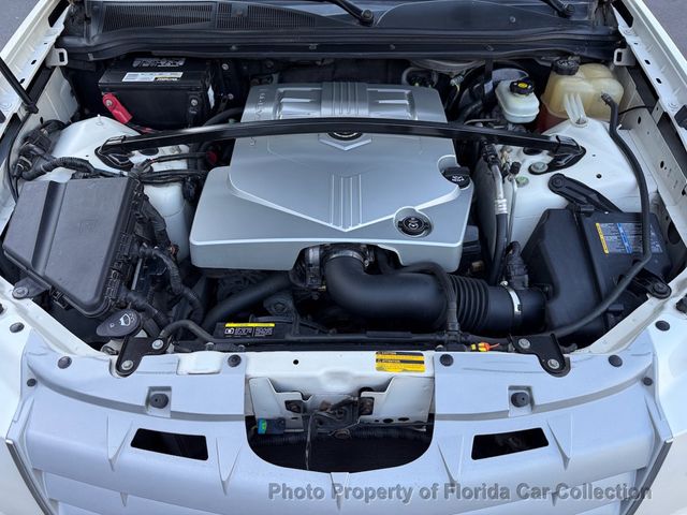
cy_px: 258
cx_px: 344
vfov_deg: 56.8
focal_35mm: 24
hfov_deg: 71.6
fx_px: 476
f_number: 1.78
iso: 64
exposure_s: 1/177
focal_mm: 6.76
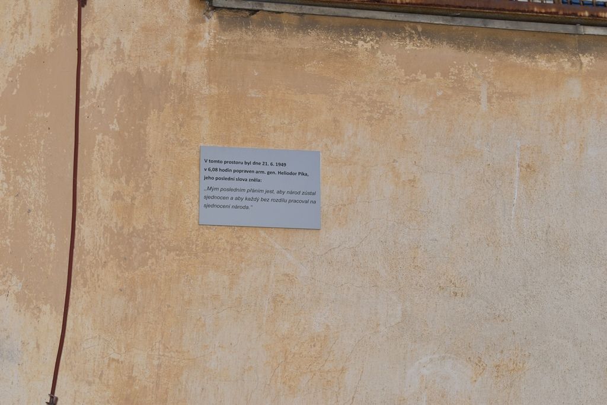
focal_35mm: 75
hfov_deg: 27.0
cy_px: 202
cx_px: 304
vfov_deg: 18.2
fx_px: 1265
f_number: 8
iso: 100
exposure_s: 1/200
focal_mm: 50
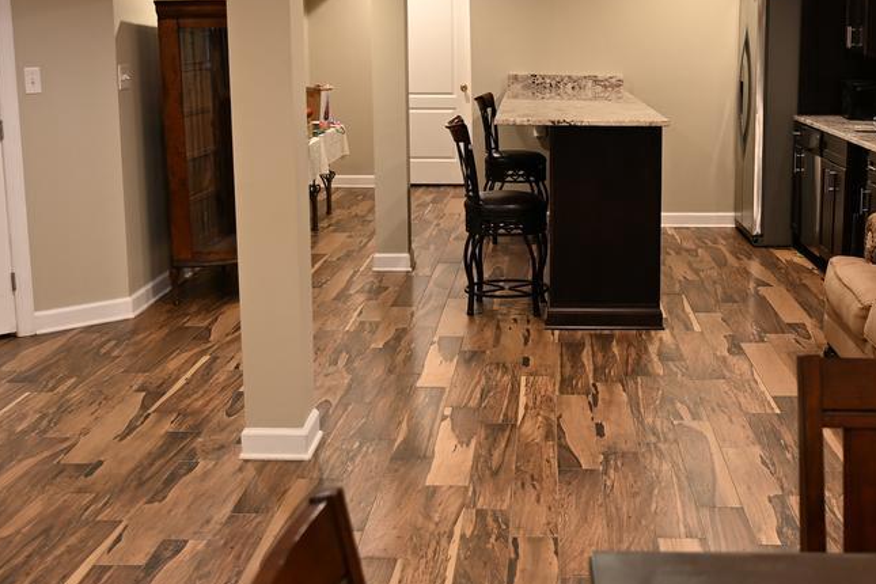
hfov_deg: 36.7
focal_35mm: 54
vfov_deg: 25.1
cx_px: 536
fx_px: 1314
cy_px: 302
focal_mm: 17
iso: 100
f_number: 2.8
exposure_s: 1/8
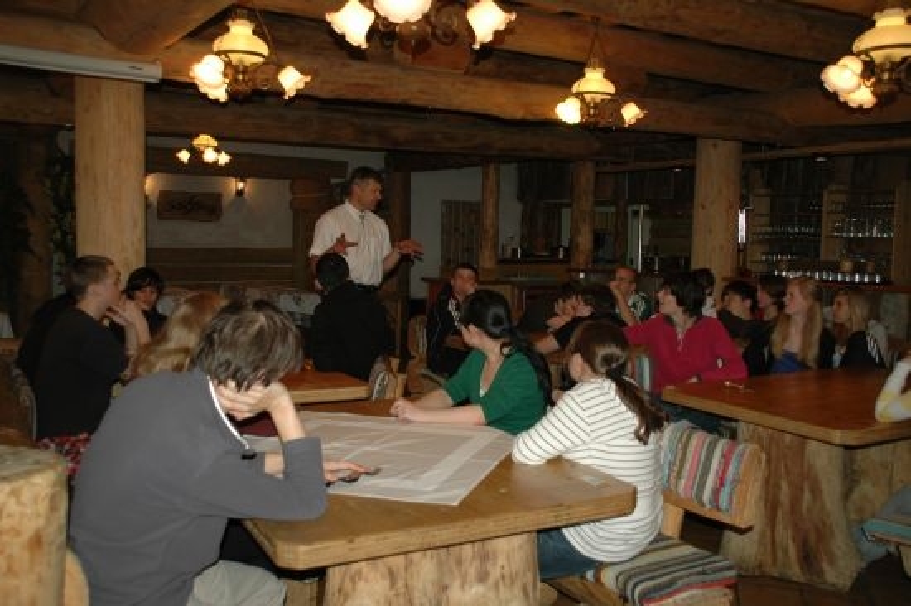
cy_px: 303
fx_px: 797
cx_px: 456
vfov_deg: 41.7
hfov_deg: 59.5
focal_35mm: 32
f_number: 3.8
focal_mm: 21
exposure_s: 1/60
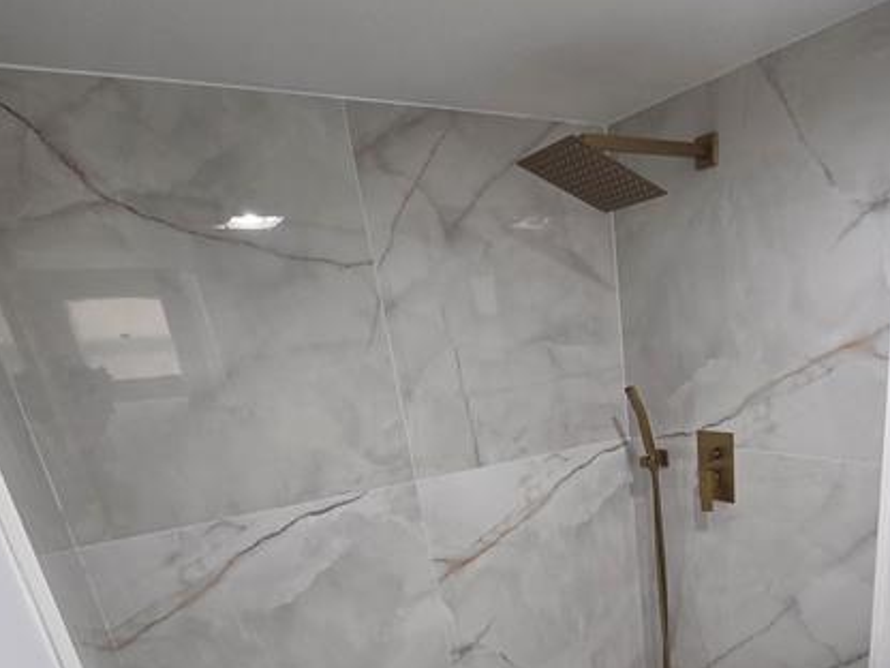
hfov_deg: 66.9
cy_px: 617
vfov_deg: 48.4
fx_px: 643
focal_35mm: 25
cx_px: 616
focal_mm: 2.2
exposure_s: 1/60
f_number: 2.2
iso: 200
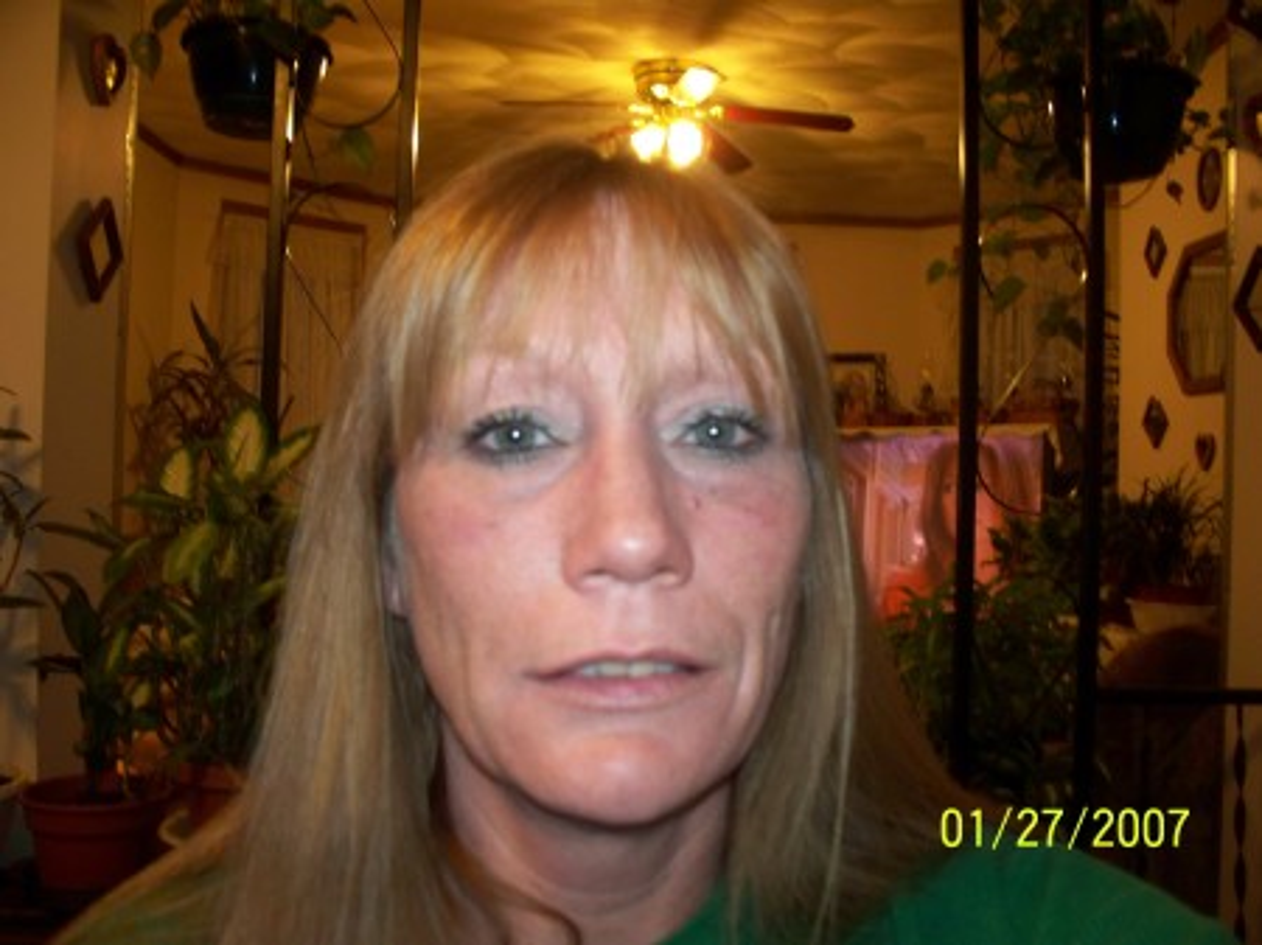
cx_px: 631
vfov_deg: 39.6
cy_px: 472
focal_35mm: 36
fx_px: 1312
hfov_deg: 51.4
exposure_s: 1/30
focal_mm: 7.54
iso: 200
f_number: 2.8
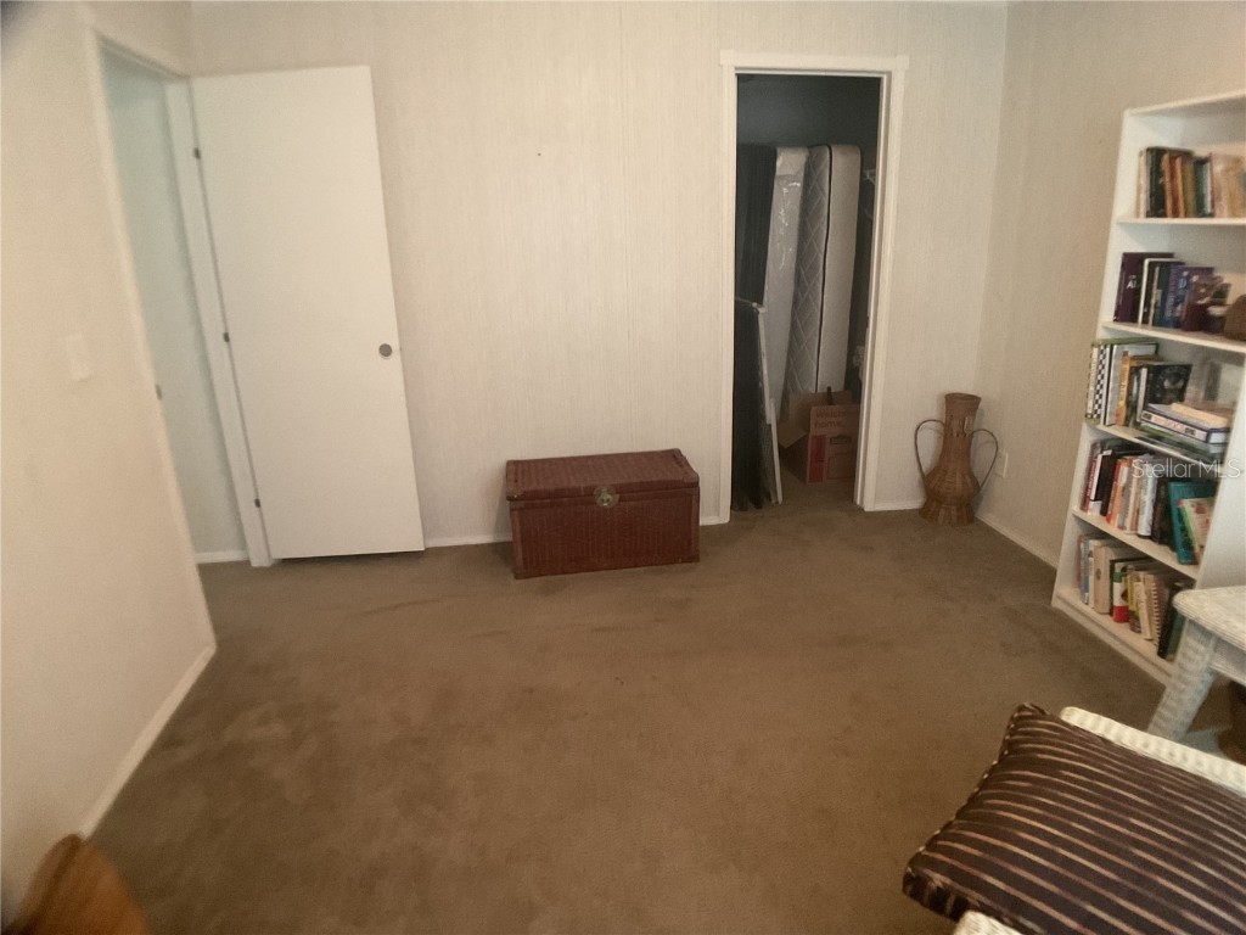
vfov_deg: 48.2
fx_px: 1044
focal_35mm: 29
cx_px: 623
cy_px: 468
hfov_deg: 61.7
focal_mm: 3
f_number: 1.8
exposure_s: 1/30
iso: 400
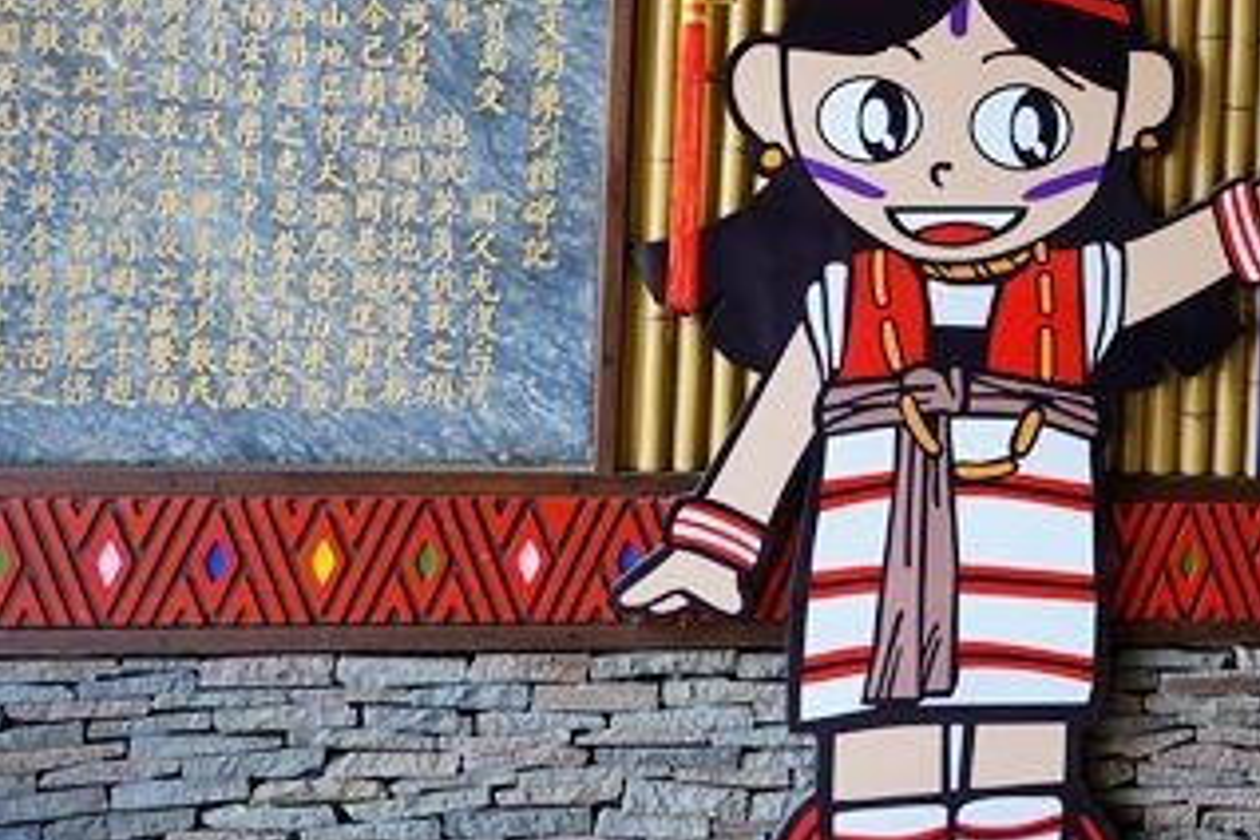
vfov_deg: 26.9
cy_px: 157
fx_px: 1715
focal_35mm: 49
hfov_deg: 38.9
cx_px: 998
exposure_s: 1/40
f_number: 2.8
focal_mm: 9
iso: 125
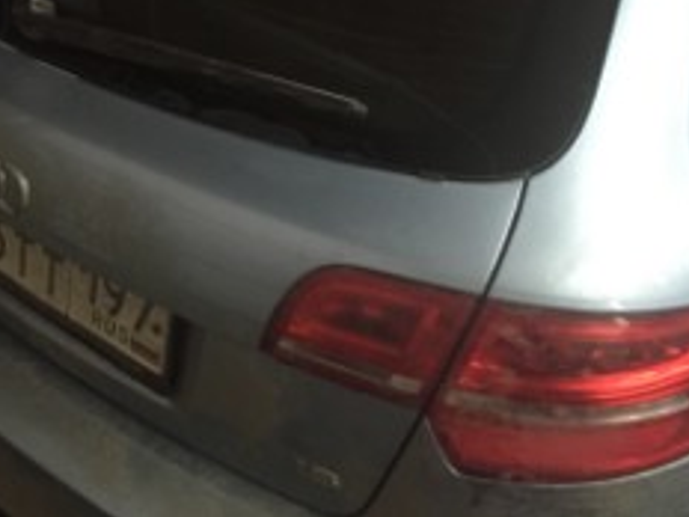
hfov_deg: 37.9
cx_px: 249
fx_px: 995
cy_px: 74
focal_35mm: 50
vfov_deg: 28.2
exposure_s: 1/17
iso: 250
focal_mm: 4.15
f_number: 2.2
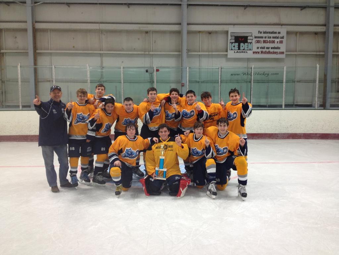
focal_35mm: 35
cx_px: 170
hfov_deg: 52.6
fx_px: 343
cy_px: 128
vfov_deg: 40.7
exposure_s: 1/20
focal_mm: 4.28
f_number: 2.4
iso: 64
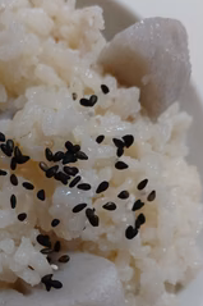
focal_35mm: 47
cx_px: 20
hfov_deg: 27.6
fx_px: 398
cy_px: 218
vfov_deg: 41.1
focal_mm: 3.58
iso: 80
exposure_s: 1/50
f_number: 1.9
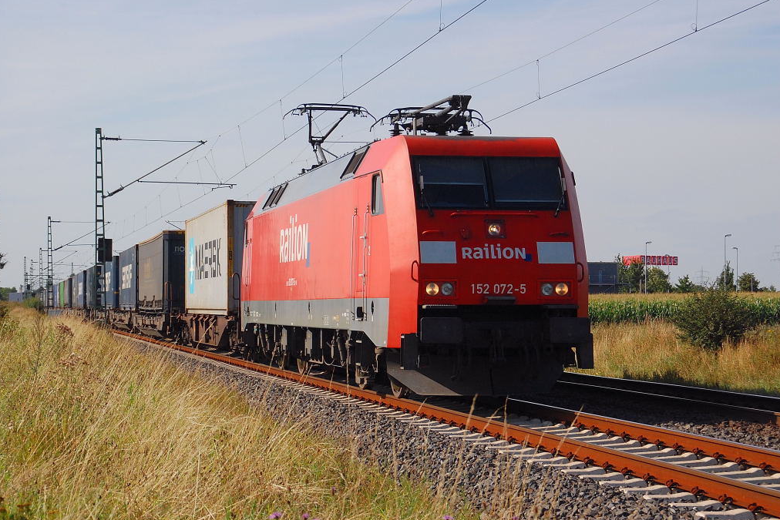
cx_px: 389
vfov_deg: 15.0
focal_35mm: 91
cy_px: 260
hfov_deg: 22.4
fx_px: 1972
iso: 400
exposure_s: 1/1000
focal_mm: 60
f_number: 8
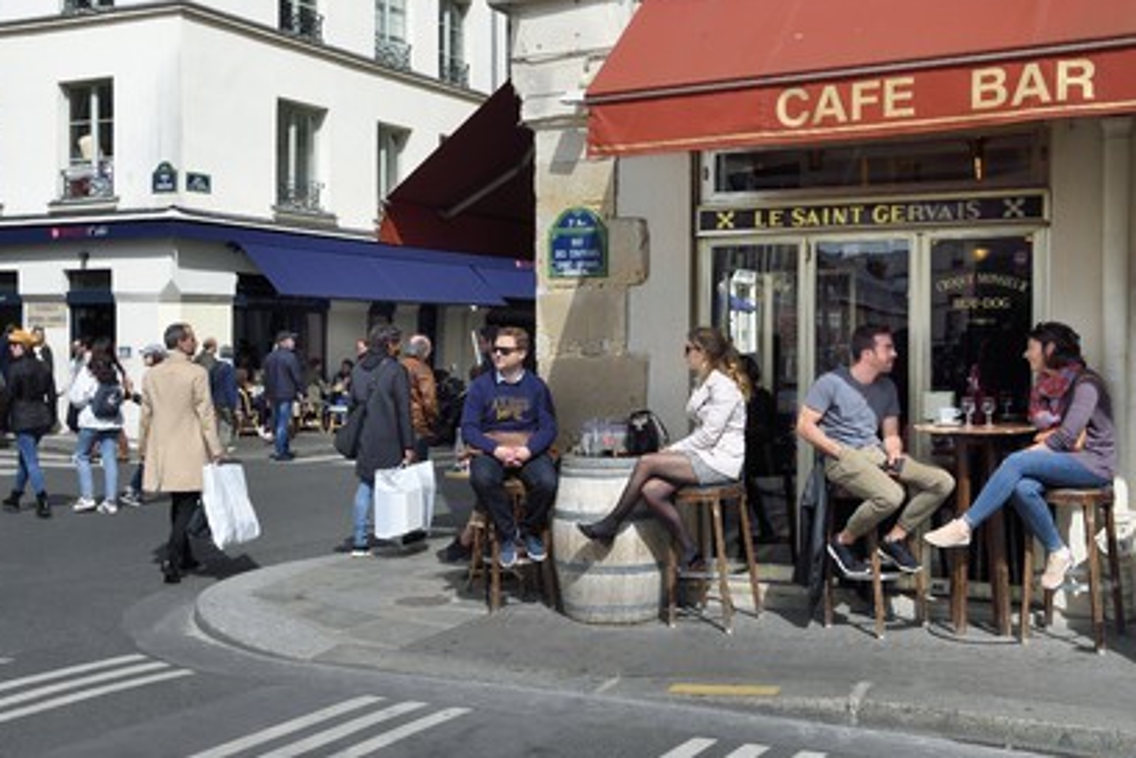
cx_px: 564
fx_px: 1231
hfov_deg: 49.5
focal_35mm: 39
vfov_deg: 34.2
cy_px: 372
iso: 400
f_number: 14
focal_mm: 38
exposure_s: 1/320
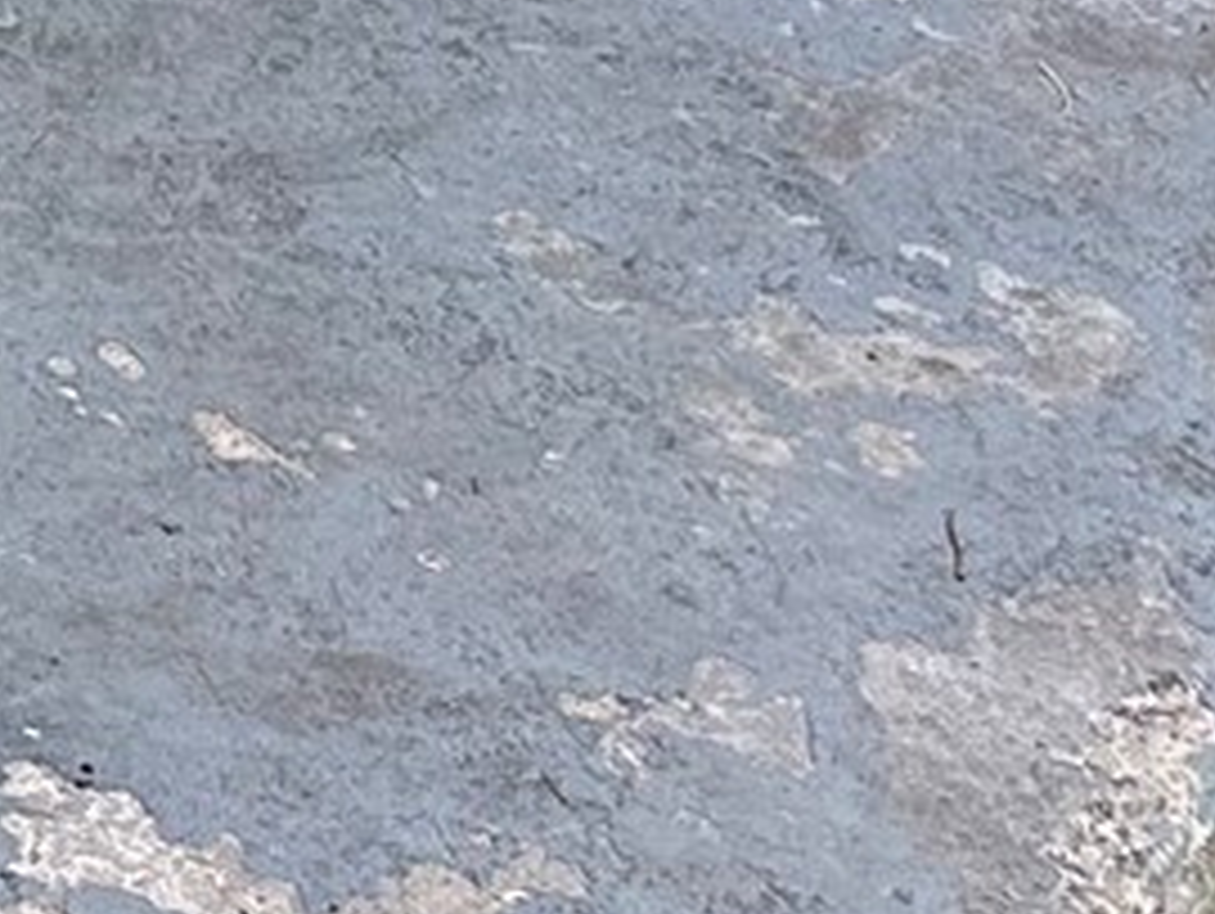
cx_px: -1444
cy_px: -2449
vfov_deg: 6.8
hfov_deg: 9.9
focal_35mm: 182
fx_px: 6394
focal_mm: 6.86
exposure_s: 1/316
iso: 80
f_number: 1.78
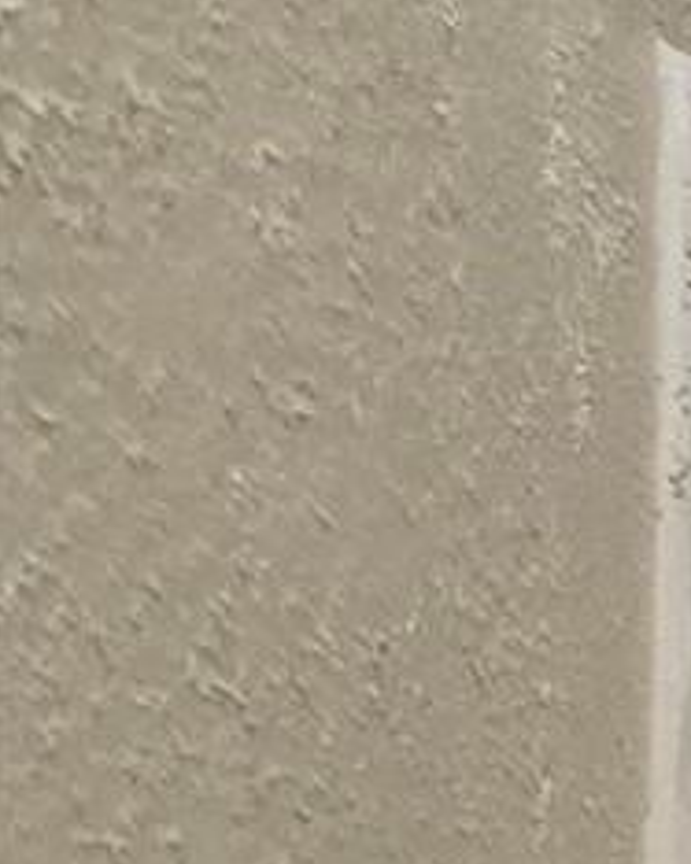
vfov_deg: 12.0
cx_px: 3773
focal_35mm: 111
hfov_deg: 5.7
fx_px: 2839
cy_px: 2359
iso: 100
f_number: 2.2
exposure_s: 1/120
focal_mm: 2.2
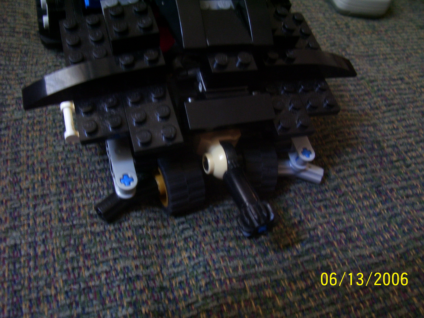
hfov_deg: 54.0
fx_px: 416
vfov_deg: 41.8
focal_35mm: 34
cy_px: 159
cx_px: 212
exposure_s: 1/8
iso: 160
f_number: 2.7
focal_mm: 5.6
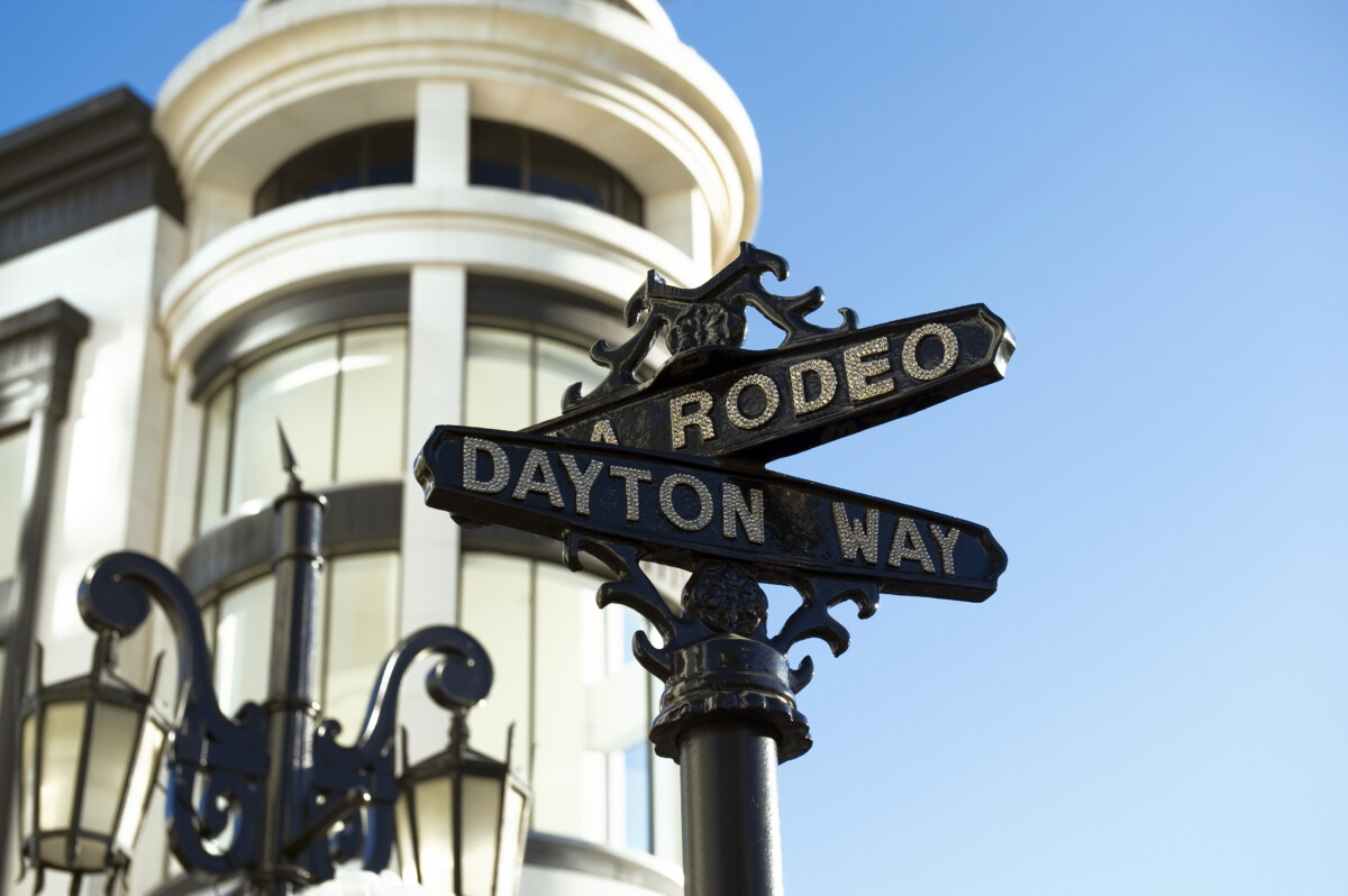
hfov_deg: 28.9
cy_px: 448
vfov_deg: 19.4
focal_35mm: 70
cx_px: 674
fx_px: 2619
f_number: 7.1
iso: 100
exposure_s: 1/250
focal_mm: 70
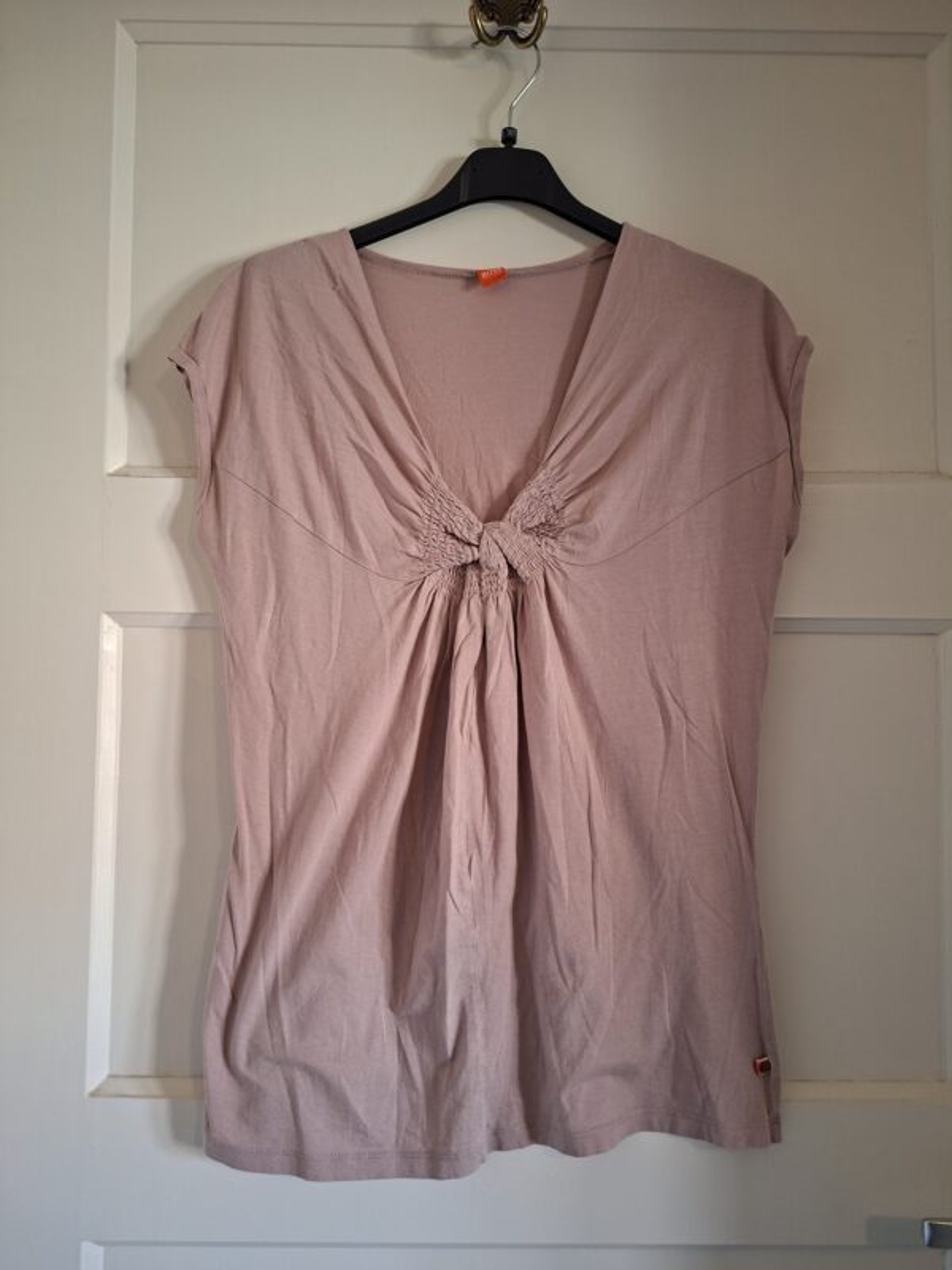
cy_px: 635
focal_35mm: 23
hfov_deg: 58.9
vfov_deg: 73.9
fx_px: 843
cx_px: 476
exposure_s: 1/40
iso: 250
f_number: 1.8
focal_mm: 5.54
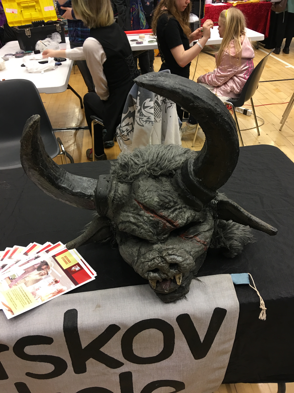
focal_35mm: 29
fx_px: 328
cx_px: 147
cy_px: 196
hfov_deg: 48.2
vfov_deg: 61.7
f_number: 2.2
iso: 50
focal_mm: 4.15
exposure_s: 1/17
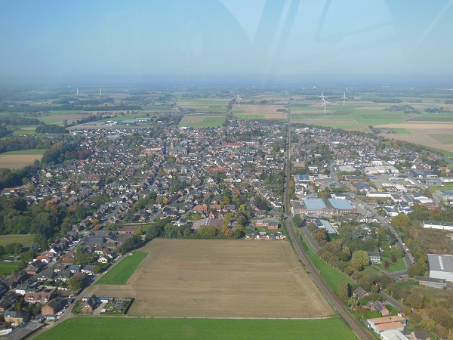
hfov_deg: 47.9
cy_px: 170
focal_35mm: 39
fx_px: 510
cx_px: 226
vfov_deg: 36.8
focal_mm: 6.9
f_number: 4.1
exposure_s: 1/800
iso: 125
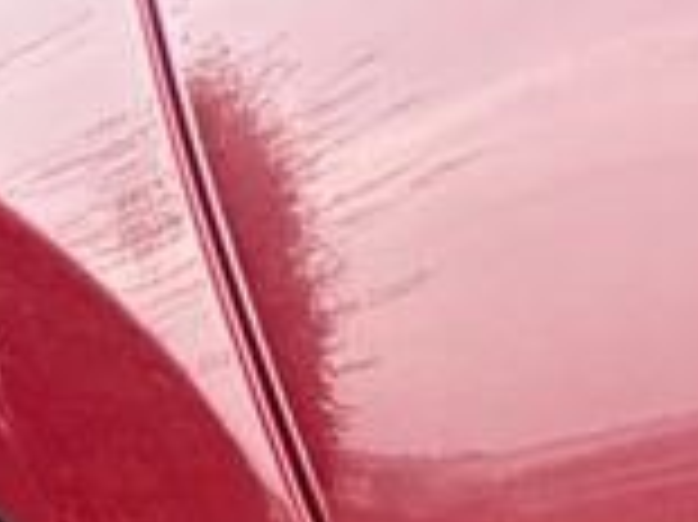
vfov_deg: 7.8
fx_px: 3466
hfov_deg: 10.3
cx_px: 1563
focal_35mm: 172
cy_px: 1400
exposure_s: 1/122
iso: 100
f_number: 1.6
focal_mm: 5.96
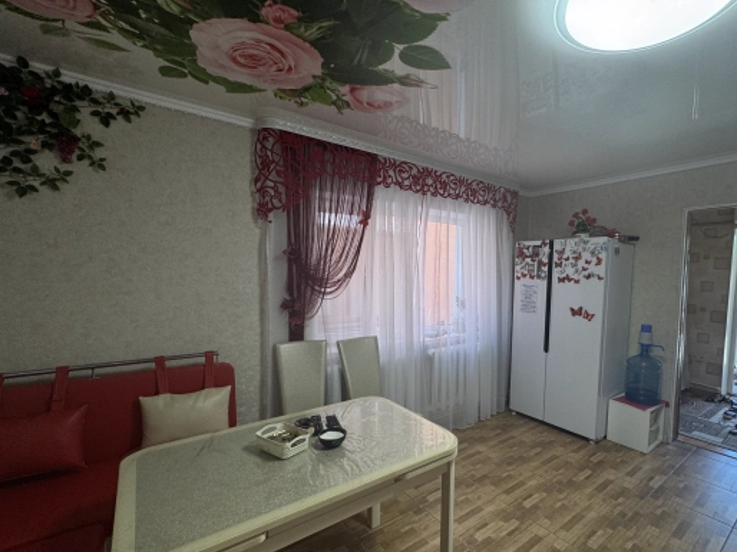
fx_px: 362
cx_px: 444
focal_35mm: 17
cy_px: 303
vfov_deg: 74.5
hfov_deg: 89.8
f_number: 2.2
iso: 100
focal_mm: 2.22
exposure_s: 1/100
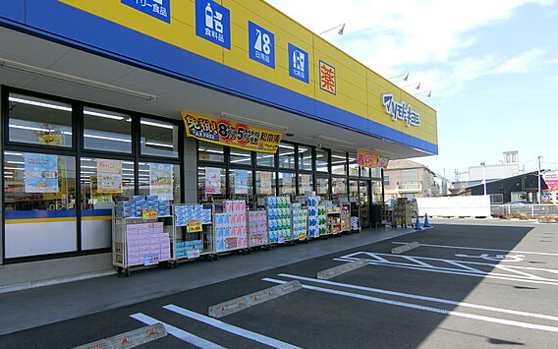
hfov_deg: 79.5
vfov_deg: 54.8
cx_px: 304
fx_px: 335
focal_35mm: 22
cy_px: 200
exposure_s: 1/125
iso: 80
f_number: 6.9
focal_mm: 4.06
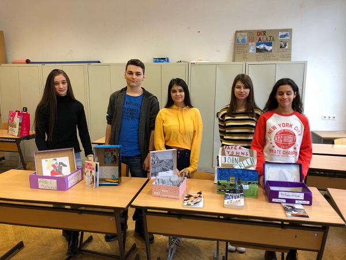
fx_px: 280
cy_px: 130
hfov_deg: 63.4
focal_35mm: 28
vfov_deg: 49.7
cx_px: 173
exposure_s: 1/20
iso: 40
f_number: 1.8
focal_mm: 3.99
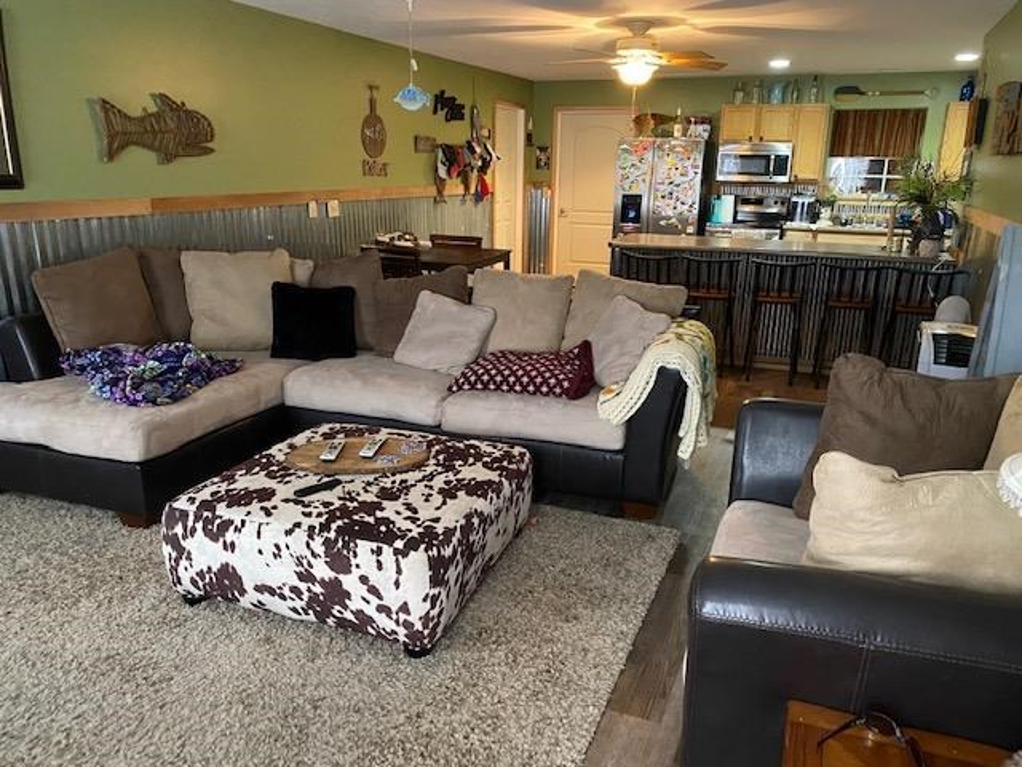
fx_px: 768
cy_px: 384
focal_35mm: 26
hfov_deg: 67.3
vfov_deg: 53.1
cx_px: 511
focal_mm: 4.25
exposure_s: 1/30
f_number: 1.8
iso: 640
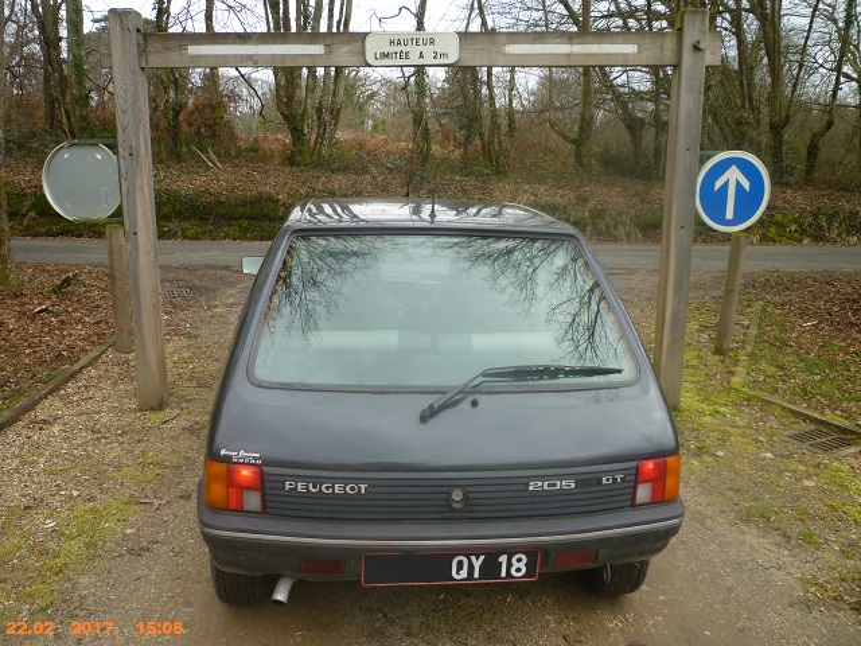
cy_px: 323
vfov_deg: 48.2
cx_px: 430
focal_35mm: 29
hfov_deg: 61.7
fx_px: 721
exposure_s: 1/100
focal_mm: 5.2
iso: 80
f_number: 3.3
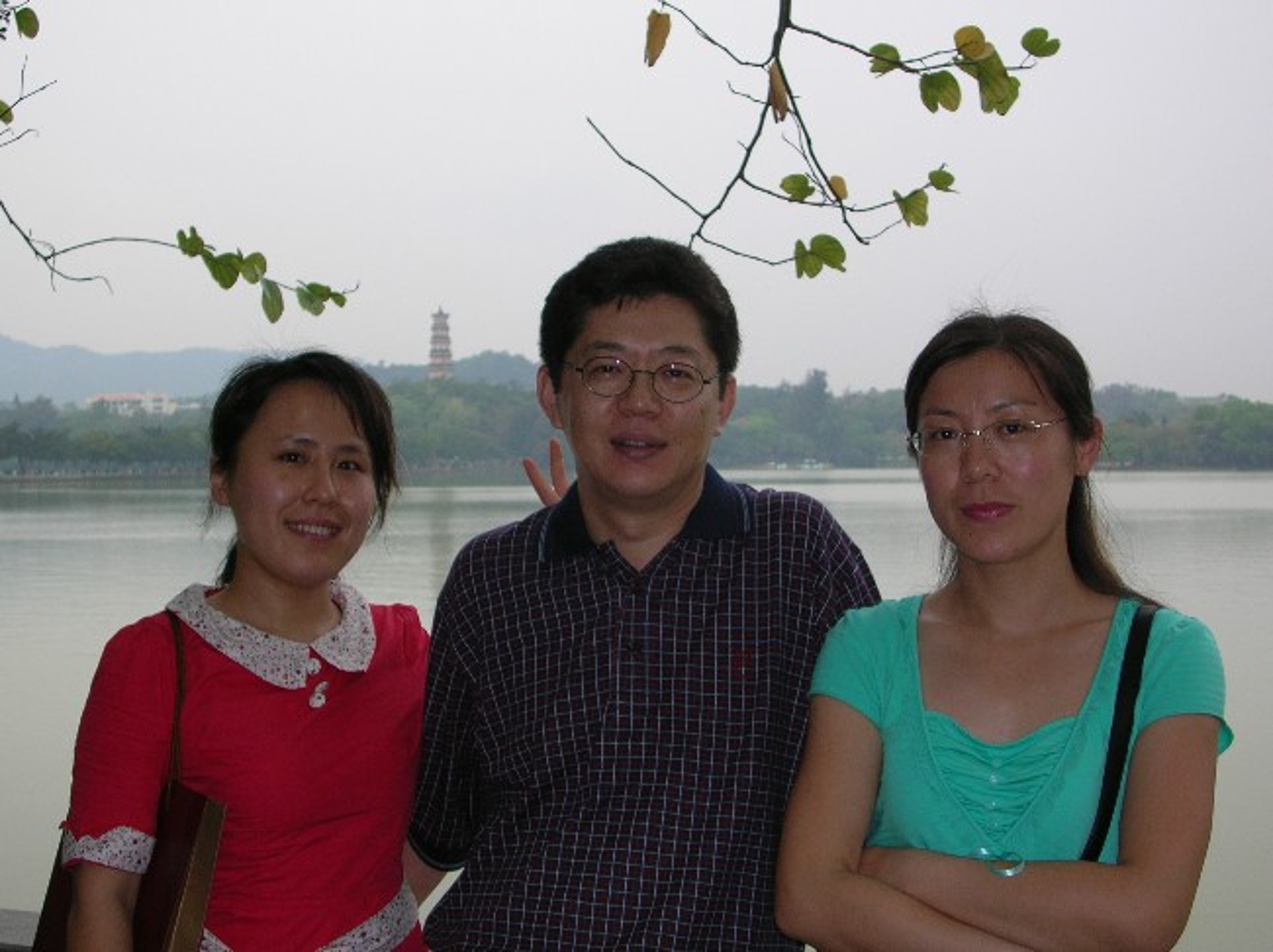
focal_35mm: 54
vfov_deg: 27.0
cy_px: 476
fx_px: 1984
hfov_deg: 35.6
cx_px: 636
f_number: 3.4
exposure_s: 1/32.8
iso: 50
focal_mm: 9.1
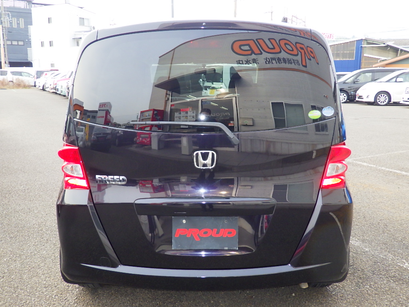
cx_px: 204
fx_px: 402
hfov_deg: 54.0
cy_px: 154
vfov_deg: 41.8
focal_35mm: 34
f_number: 3.8
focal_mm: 6.1
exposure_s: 1/125
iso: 250
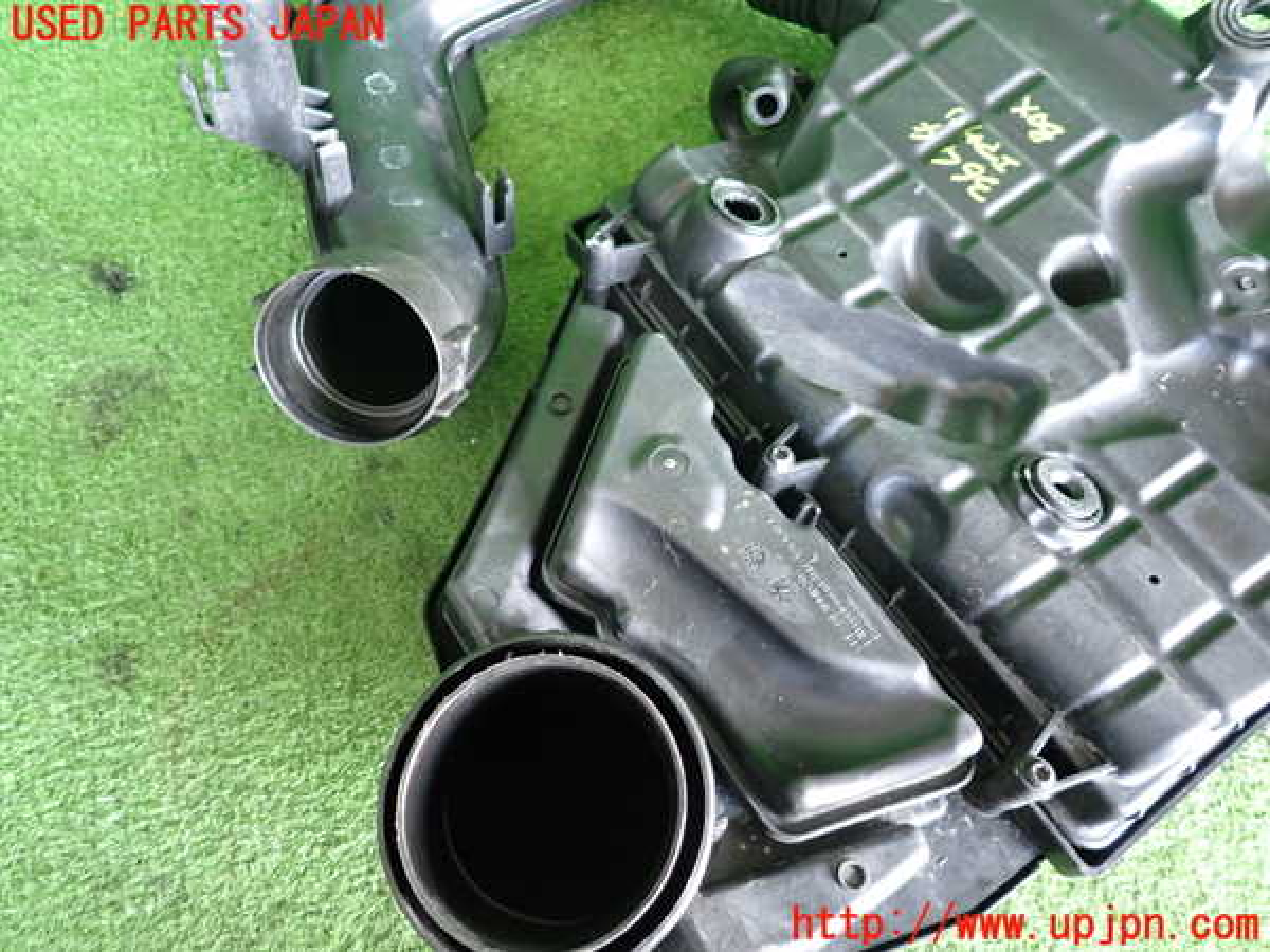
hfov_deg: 69.4
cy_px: 476
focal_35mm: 25
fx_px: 917
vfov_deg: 54.9
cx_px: 635
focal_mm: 4.5
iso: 400
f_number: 2
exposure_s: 1/30
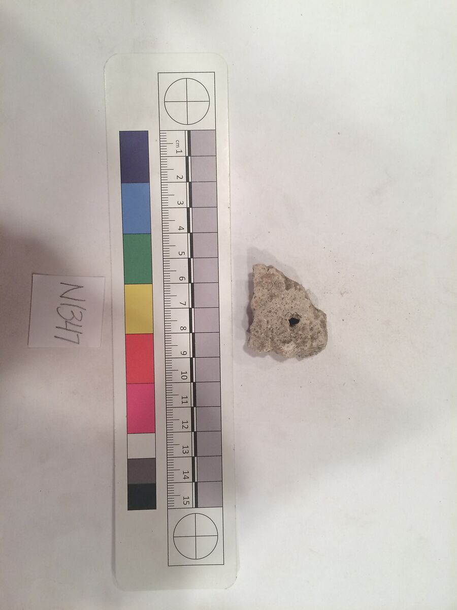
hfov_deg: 48.2
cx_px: 228
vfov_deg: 61.7
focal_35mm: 29
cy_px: 305
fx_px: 510
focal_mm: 4.15
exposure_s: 1/30
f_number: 2.2
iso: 40
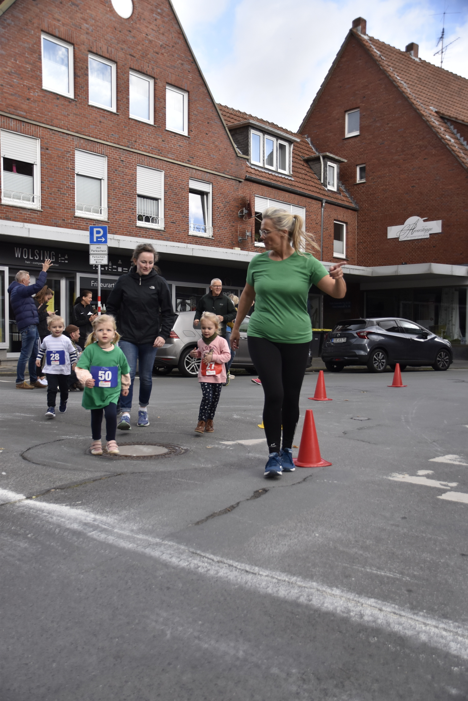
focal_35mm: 33
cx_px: 234
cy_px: 350
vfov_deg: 57.2
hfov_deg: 40.0
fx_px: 643
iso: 400
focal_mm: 22
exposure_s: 1/1000
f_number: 4
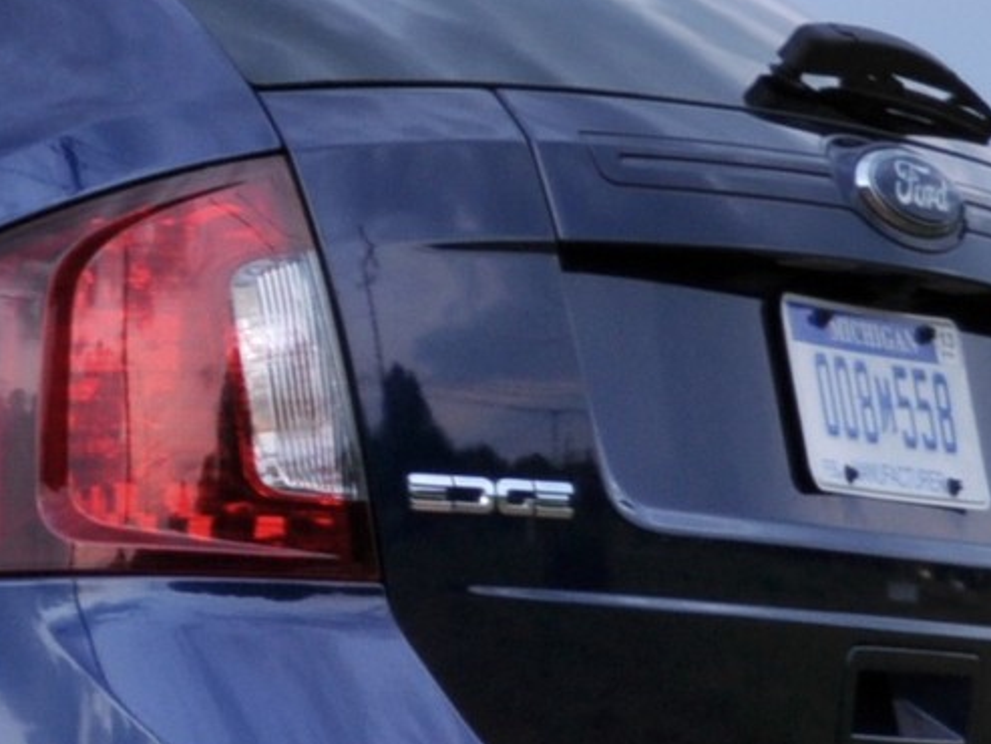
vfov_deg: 5.7
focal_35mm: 263
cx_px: -1043
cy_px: 369
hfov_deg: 7.2
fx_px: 7531
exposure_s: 1/6
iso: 200
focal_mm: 36
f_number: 5
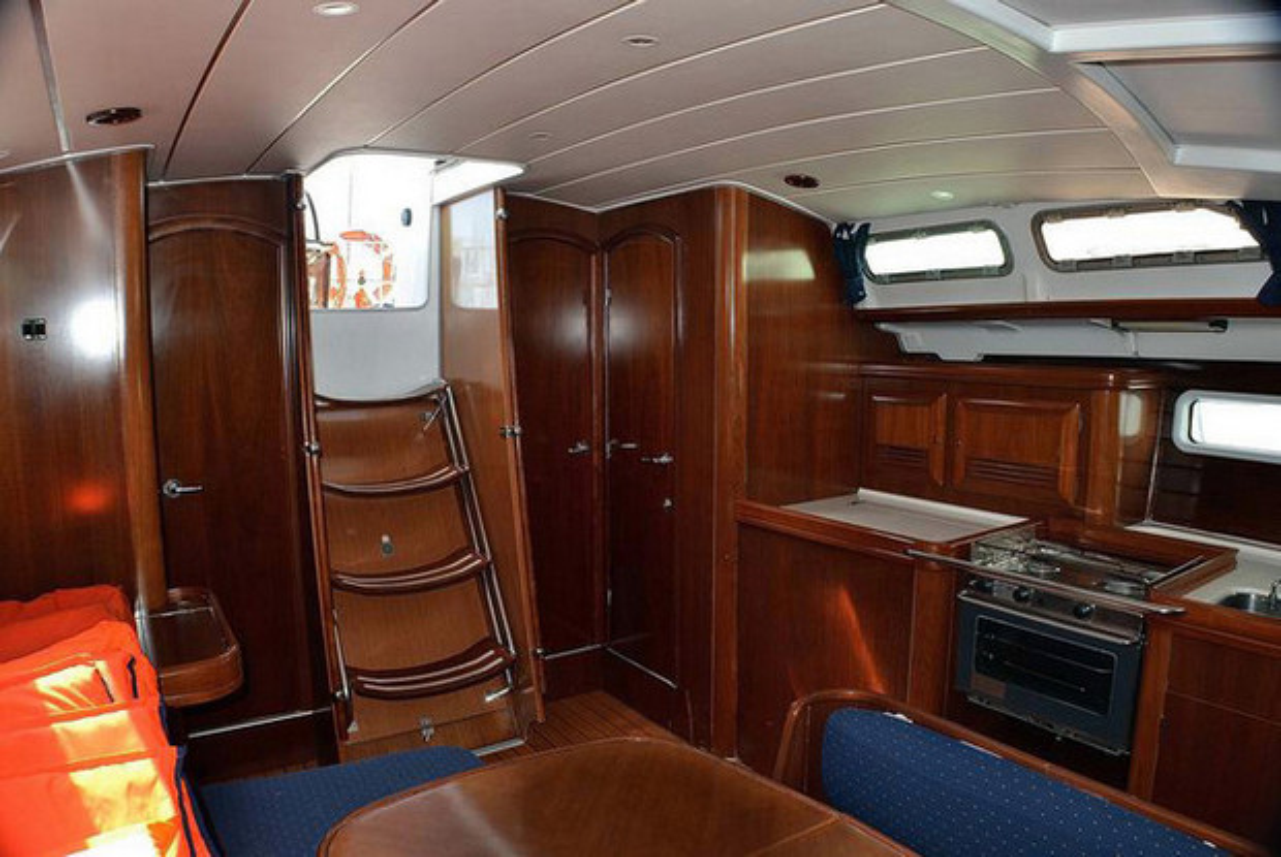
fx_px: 1069
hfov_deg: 61.9
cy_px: 428
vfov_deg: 43.7
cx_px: 640
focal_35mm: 30
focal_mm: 20
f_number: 8
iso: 250
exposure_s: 1/60
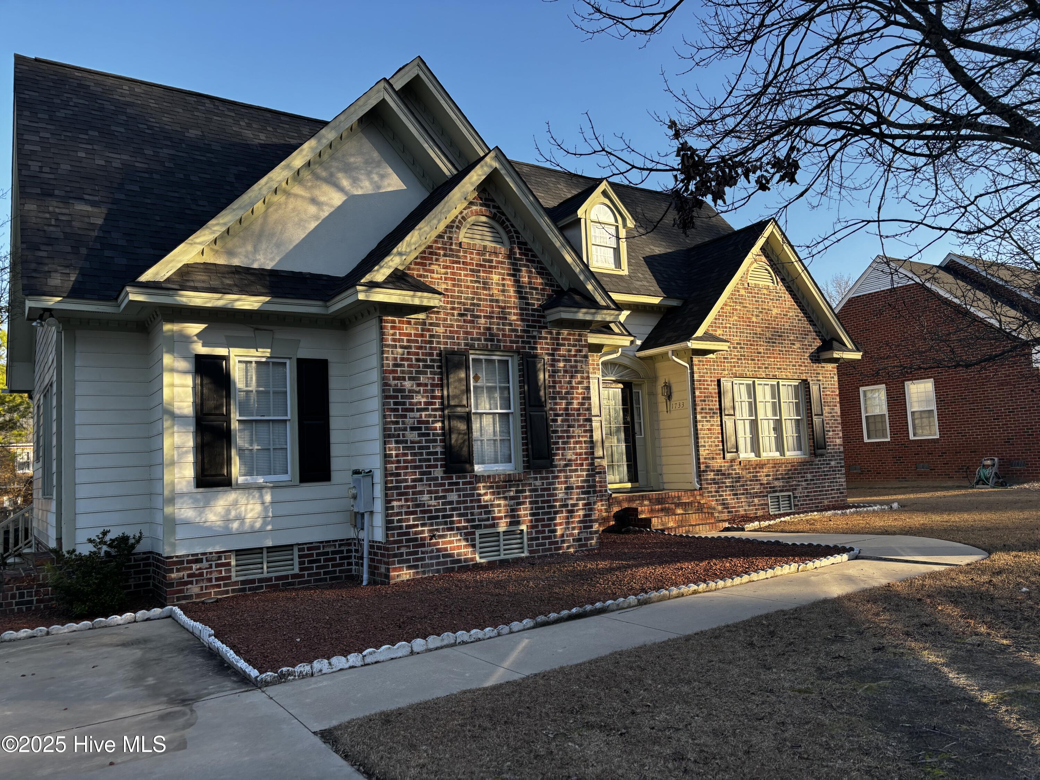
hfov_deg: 67.3
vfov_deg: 53.1
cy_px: 390
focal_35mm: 26
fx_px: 781
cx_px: 520
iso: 50
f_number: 1.6
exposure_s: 1/775
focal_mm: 5.96
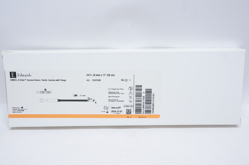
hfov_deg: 46.4
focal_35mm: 42
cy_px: 82
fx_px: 290
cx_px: 124
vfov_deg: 31.8
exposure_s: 1/20
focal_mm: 28
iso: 800
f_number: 10
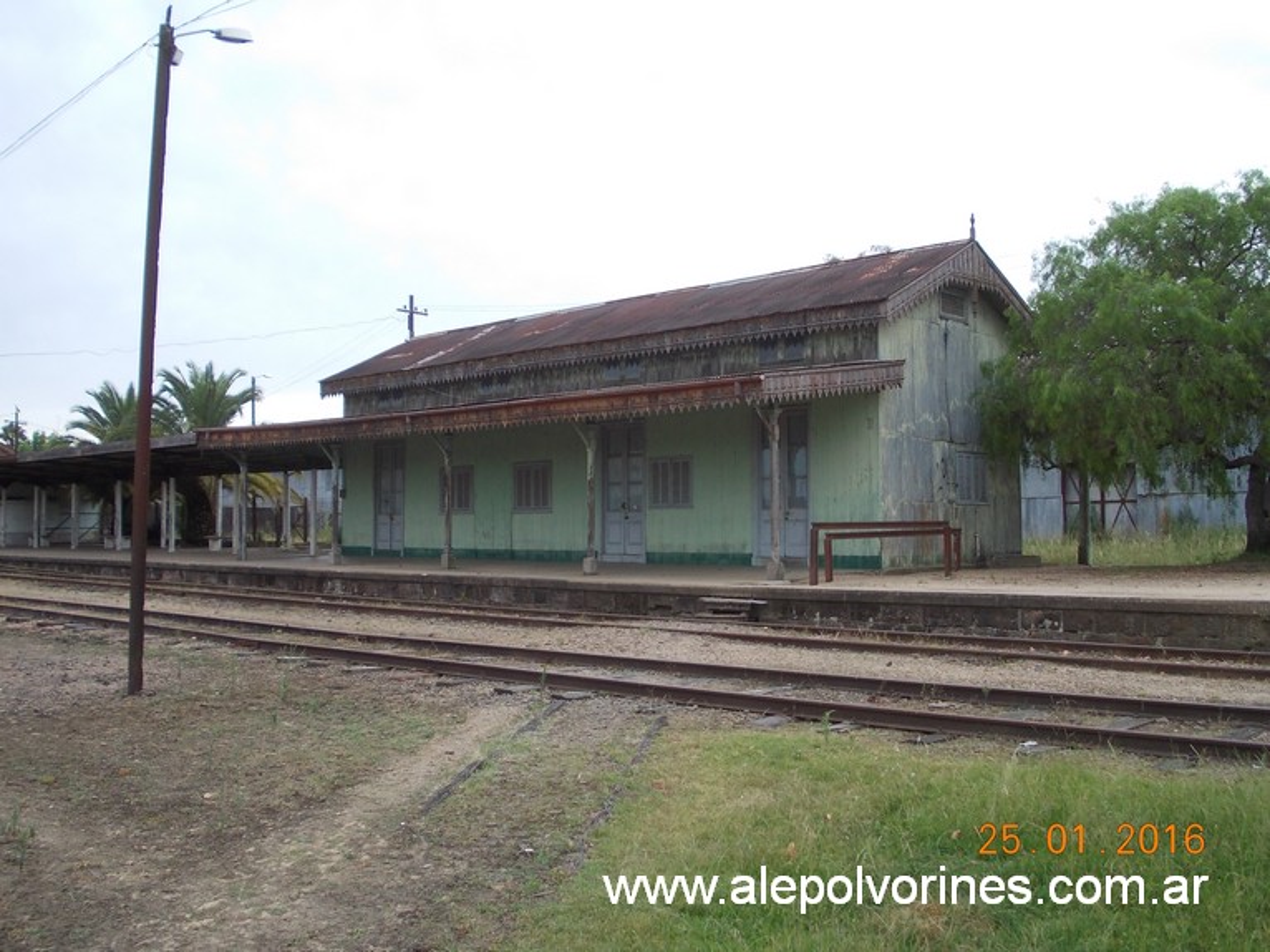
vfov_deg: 37.7
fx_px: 1394
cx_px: 635
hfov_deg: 49.0
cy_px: 476
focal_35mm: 38
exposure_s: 1/250
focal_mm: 5.3
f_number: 3.1
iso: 80
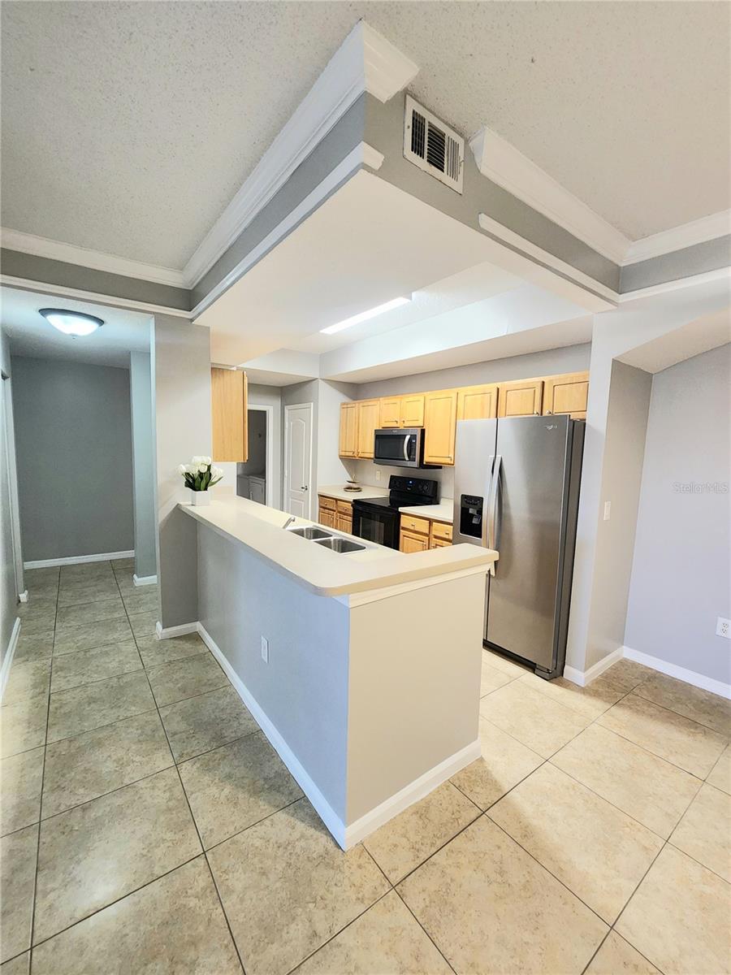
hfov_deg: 89.9
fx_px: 366
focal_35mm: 13
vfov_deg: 106.2
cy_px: 488
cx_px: 366
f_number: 2.2
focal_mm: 2.2
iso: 400
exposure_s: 1/60.2
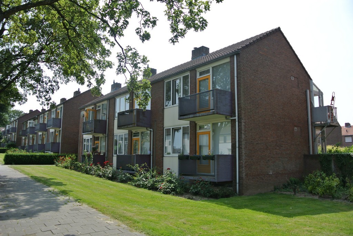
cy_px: 118
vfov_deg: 48.0
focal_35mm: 27
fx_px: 265
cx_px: 176
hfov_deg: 67.3
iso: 100
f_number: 4.5
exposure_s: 1/640
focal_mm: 10
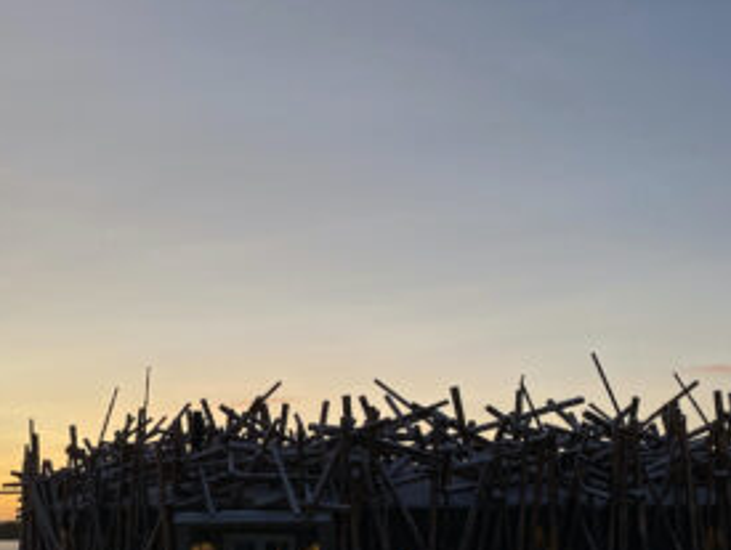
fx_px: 1248
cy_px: 490
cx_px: 97
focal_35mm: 59
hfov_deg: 31.4
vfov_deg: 24.2
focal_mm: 4.25
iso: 32
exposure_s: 1/1063
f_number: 1.8
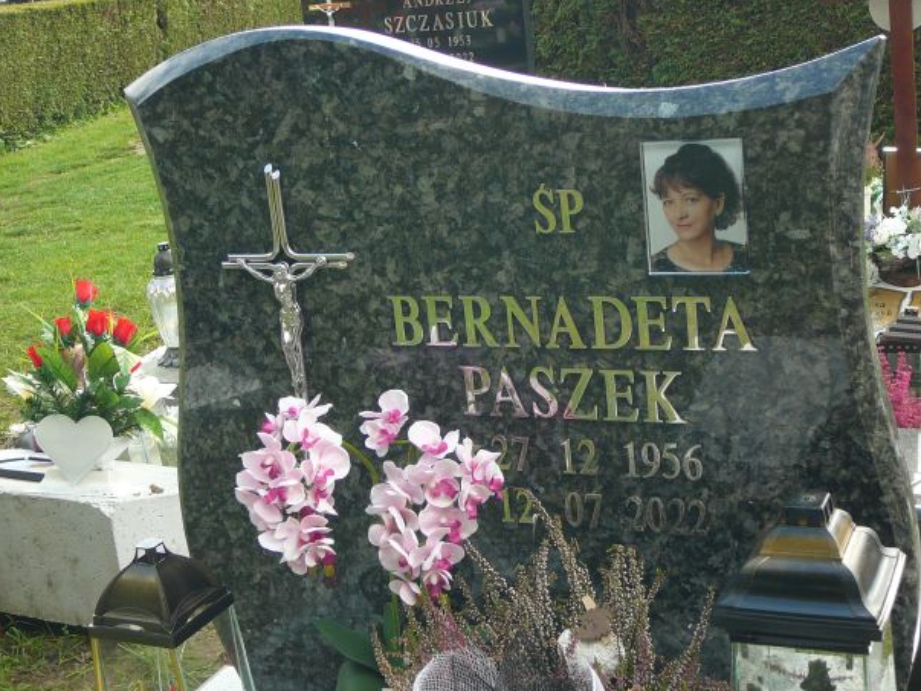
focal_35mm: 52
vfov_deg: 28.0
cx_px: 484
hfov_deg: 36.8
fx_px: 1383
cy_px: 336
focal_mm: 7.3
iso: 80
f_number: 3.4
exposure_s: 1/125
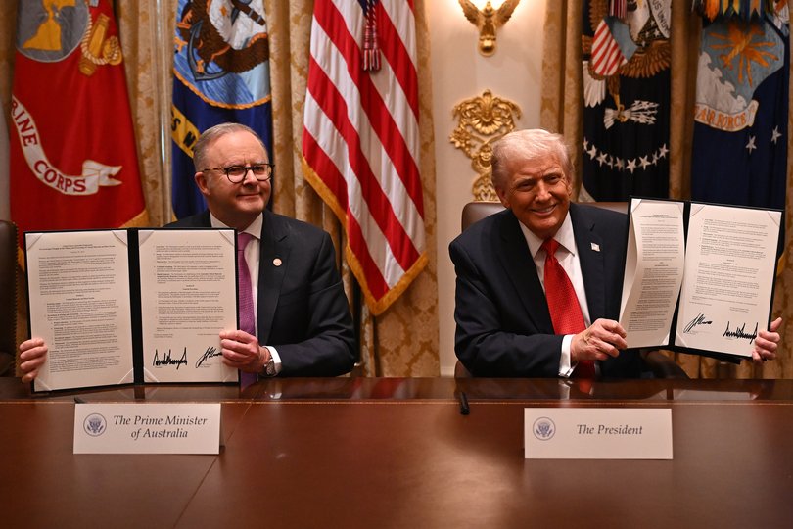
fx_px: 903
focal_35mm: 41
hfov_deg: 47.4
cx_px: 396
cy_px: 264
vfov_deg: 32.6
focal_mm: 41
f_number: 3.5
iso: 4000
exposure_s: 1/320
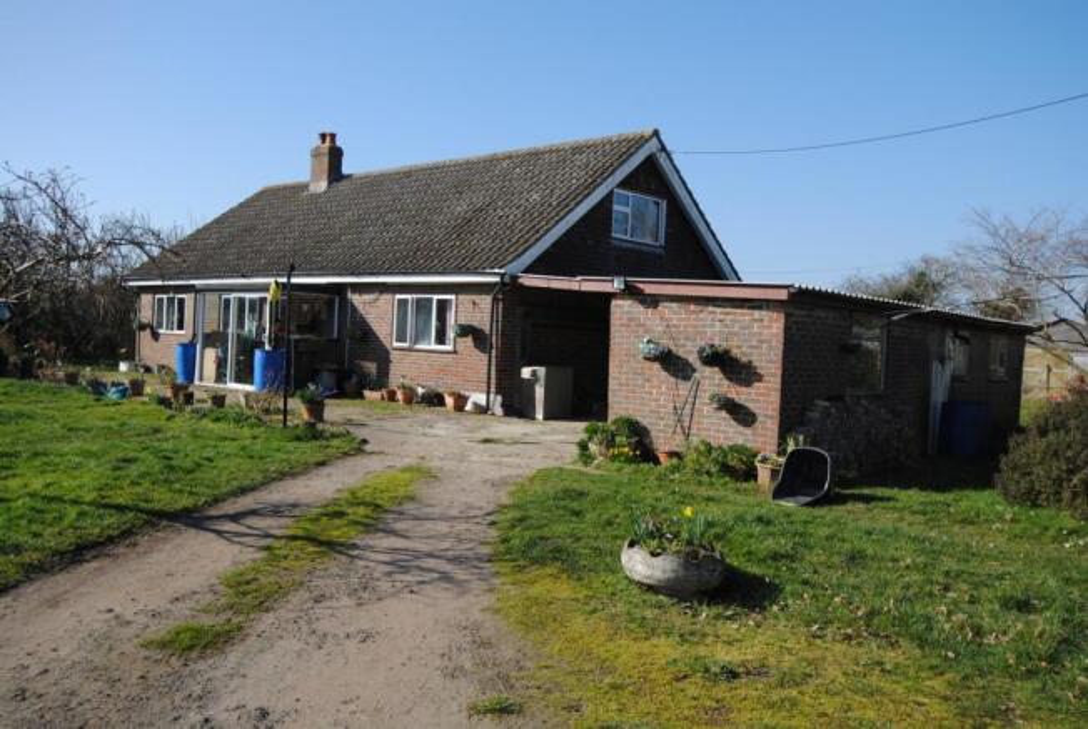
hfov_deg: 61.8
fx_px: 908
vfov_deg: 43.8
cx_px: 544
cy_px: 364
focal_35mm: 30
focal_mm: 20
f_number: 7.1
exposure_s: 1/200
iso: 100
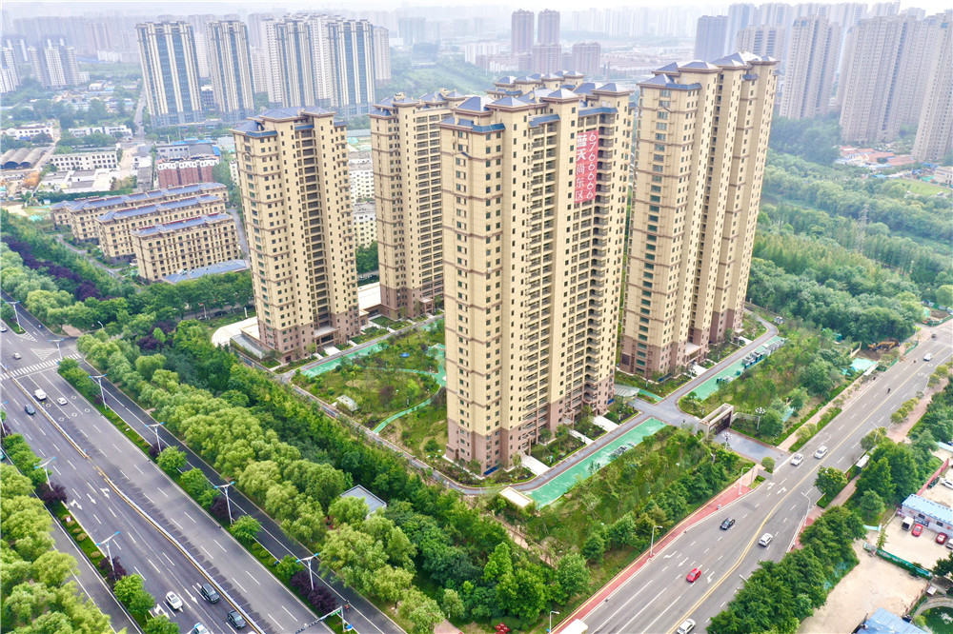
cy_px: 317
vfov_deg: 46.4
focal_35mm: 28
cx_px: 476
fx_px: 741
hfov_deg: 65.5
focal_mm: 10.26
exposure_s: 1/160
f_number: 8
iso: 100
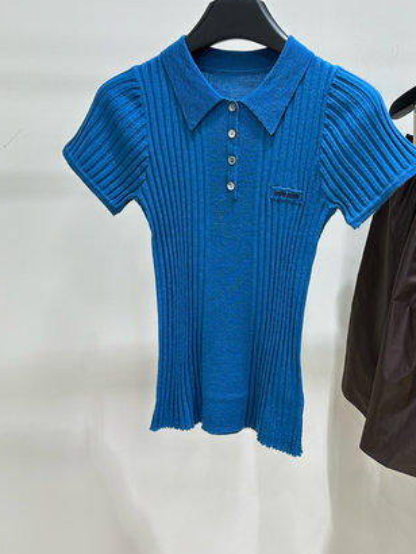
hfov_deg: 36.8
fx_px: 624
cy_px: 236
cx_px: 238
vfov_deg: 47.7
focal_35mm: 39
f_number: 1.78
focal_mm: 6.86
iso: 100
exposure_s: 1/100
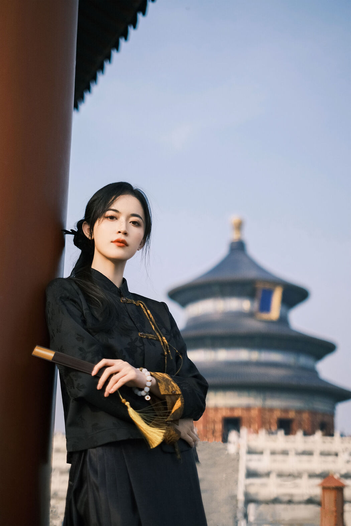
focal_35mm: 53
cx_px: 176
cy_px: 263
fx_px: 775
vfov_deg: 37.5
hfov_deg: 25.5
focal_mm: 35
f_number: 1.4
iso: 1600
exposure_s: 1/32000
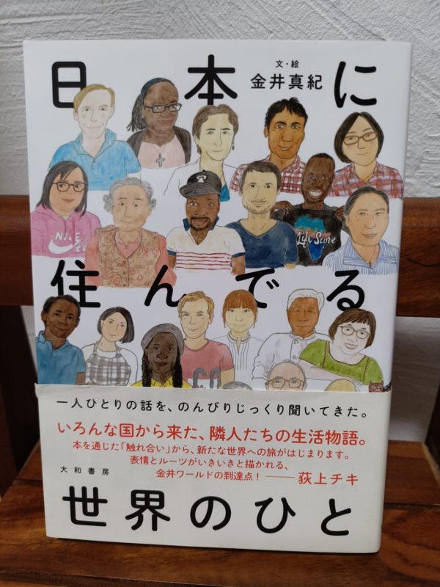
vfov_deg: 69.4
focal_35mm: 25
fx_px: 424
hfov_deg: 54.9
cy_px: 294
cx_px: 220
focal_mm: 4.7
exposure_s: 1/50
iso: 400
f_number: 1.7
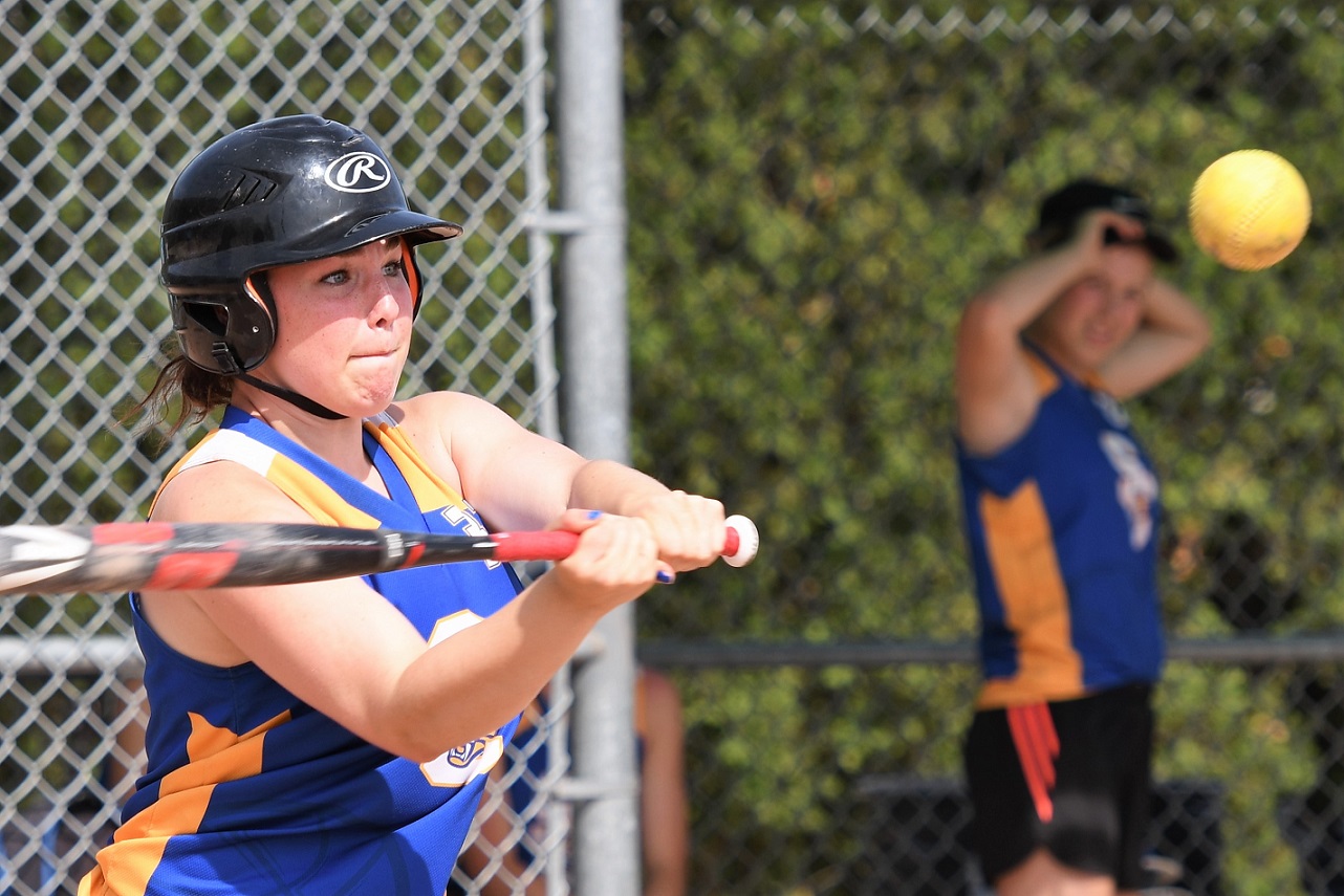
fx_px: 8120
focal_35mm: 218
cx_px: 672
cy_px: 448
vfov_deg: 6.3
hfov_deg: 9.5
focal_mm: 145
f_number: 4
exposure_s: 1/1000
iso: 100
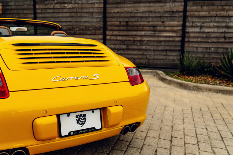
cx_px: 116
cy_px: 78
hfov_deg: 54.4
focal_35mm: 35
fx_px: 227
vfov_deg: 37.9
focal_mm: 35
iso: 100
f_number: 3.5
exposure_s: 1/160
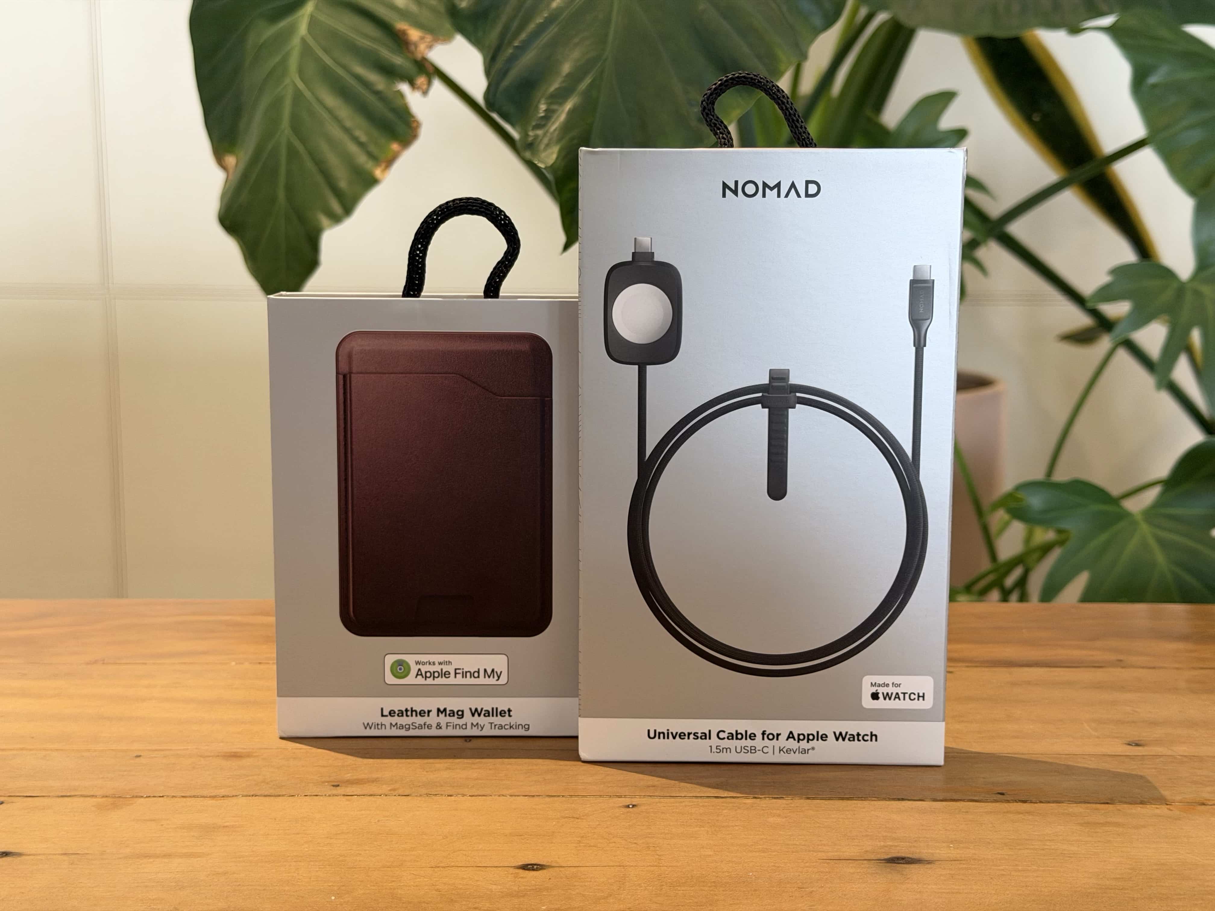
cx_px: 608
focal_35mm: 48
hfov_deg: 39.7
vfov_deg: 30.3
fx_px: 1685
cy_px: 456
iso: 250
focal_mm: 6.76
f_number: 1.78
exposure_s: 1/60
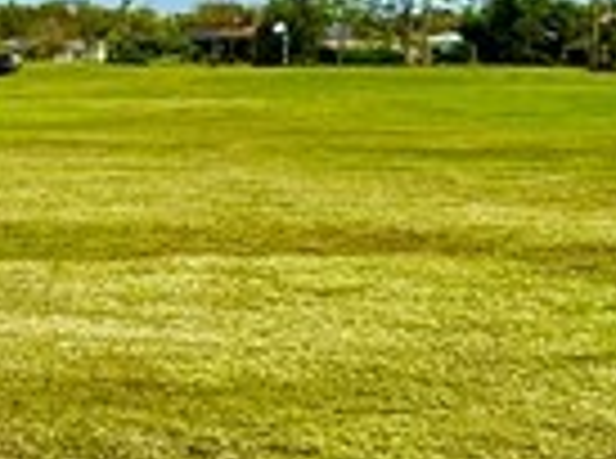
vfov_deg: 13.8
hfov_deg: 16.9
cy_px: -32
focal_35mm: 105
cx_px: -324
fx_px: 1864
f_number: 2.2
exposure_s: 1/3390
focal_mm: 2.22
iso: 50
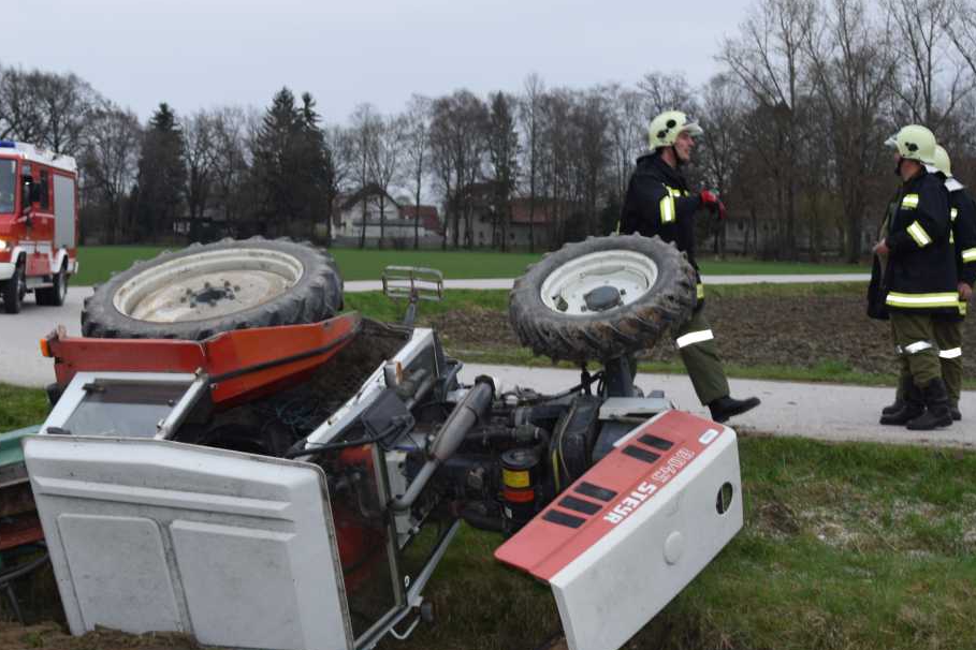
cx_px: 435
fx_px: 2819
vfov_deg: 13.2
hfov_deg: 19.6
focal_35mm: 104
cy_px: 348
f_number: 5.6
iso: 140
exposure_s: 1/125
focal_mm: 35
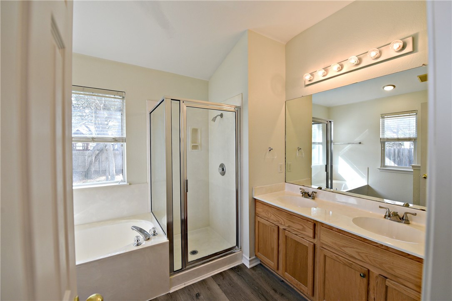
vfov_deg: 81.2
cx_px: 226
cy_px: 150
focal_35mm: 14
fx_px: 176
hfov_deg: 104.2
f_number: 5.6
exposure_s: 1/125
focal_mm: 14
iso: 400
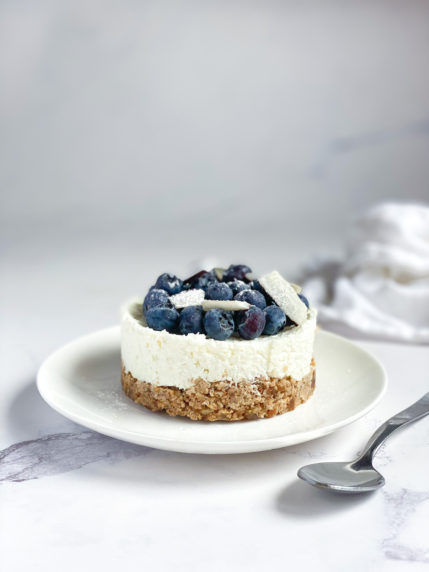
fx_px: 859
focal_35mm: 52
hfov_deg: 28.0
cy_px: 286
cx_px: 214
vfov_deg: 36.8
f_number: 2
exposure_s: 1/120
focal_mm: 6
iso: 50
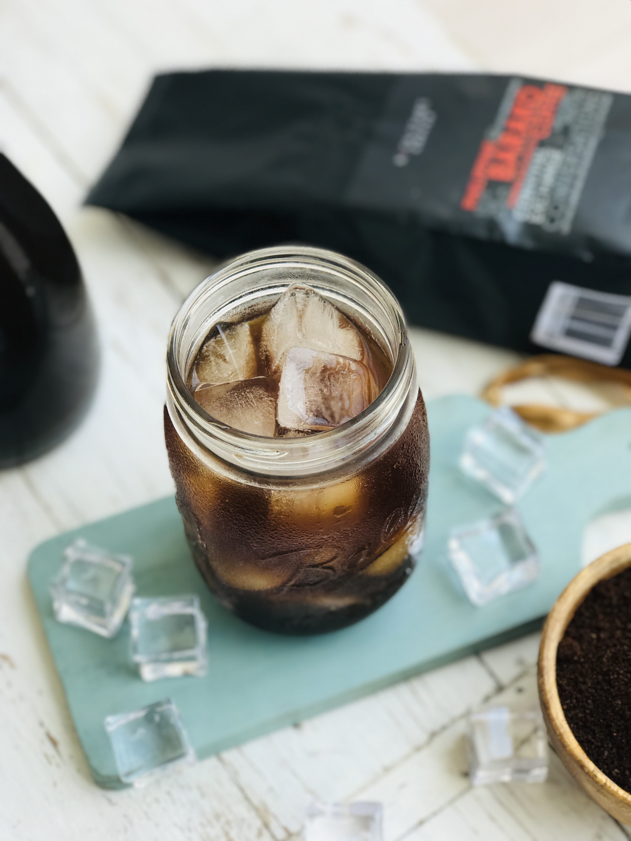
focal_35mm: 57
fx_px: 1385
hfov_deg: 25.7
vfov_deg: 33.8
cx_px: 316
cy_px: 420
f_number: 2.8
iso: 20
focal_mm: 6.6
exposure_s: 1/124
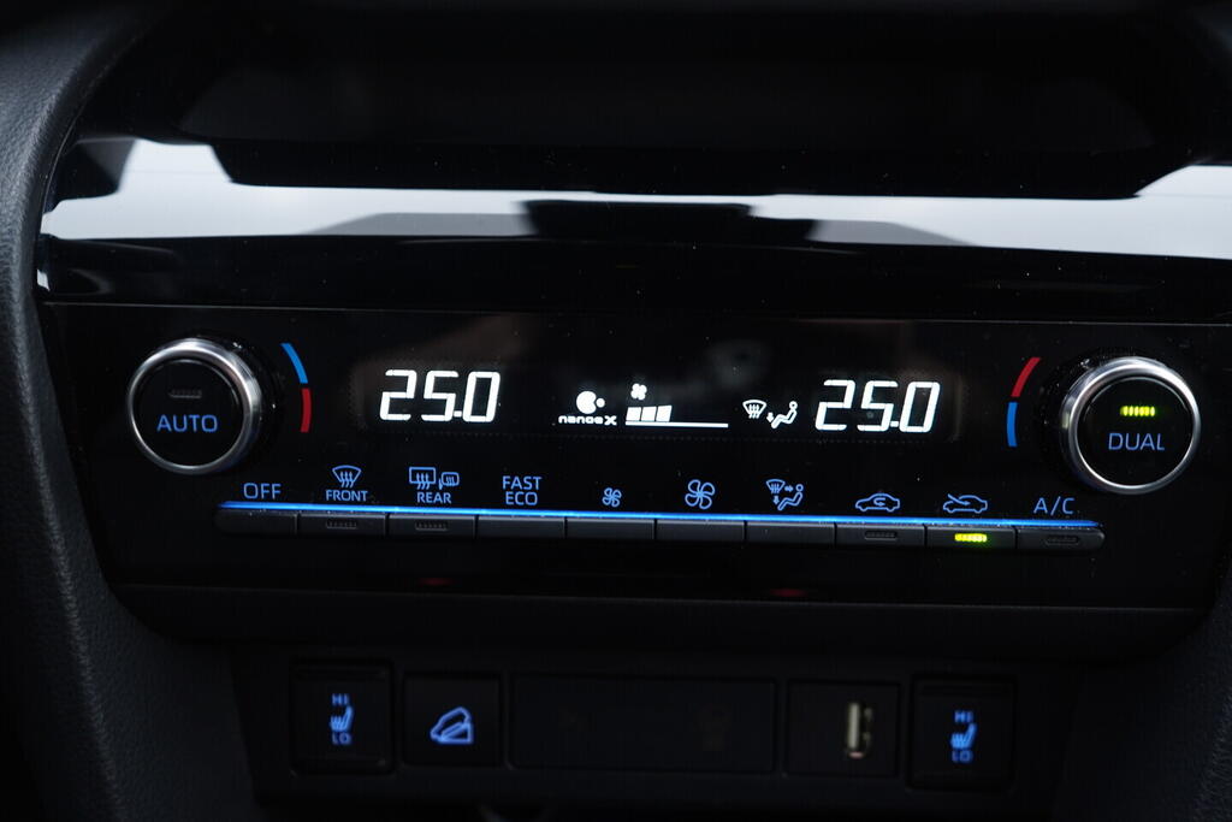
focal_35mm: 36
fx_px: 1232
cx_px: 616
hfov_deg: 53.1
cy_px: 411
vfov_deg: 36.9
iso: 320
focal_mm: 24
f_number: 2.8
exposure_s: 1/40
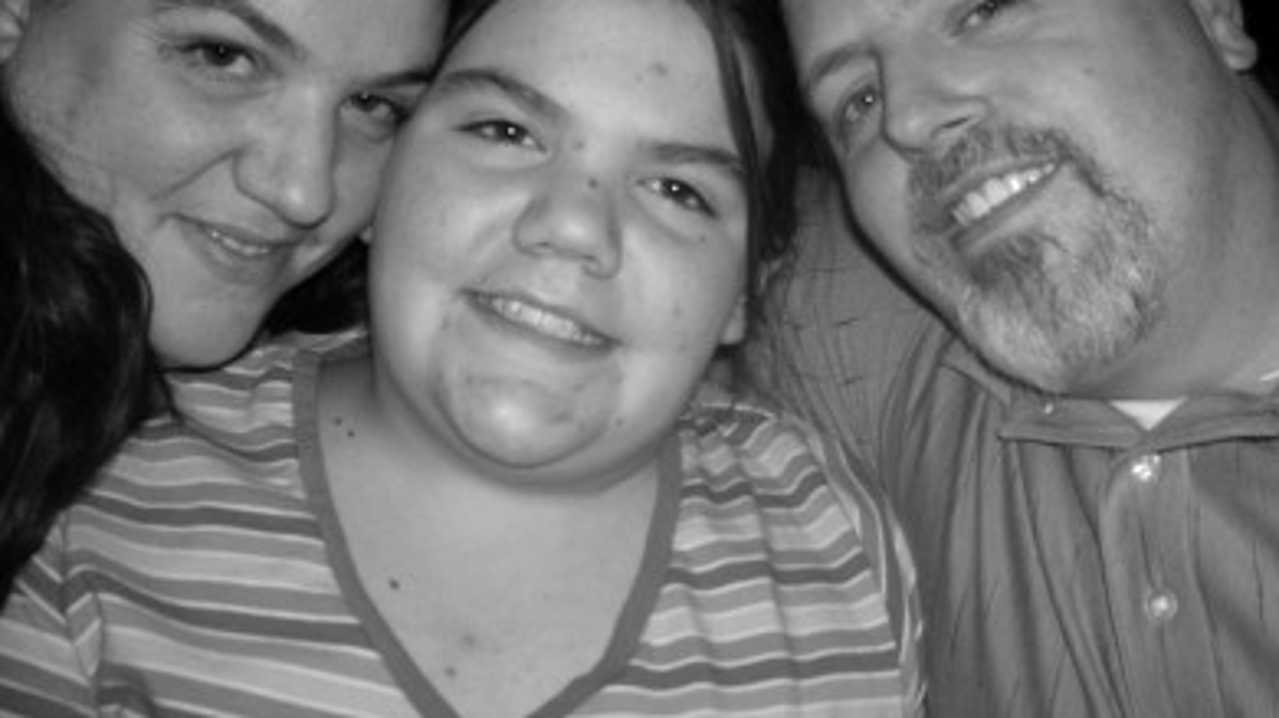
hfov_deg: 52.8
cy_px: 246
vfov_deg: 30.9
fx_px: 1288
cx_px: 653
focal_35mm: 38
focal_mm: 5.6
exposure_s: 1/60
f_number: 2.7
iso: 125
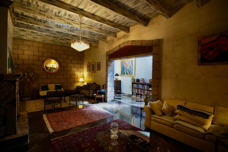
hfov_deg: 95.0
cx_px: 114
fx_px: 104
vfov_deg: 72.0
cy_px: 76
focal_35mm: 16
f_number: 2.8
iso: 400
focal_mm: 11
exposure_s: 1/30
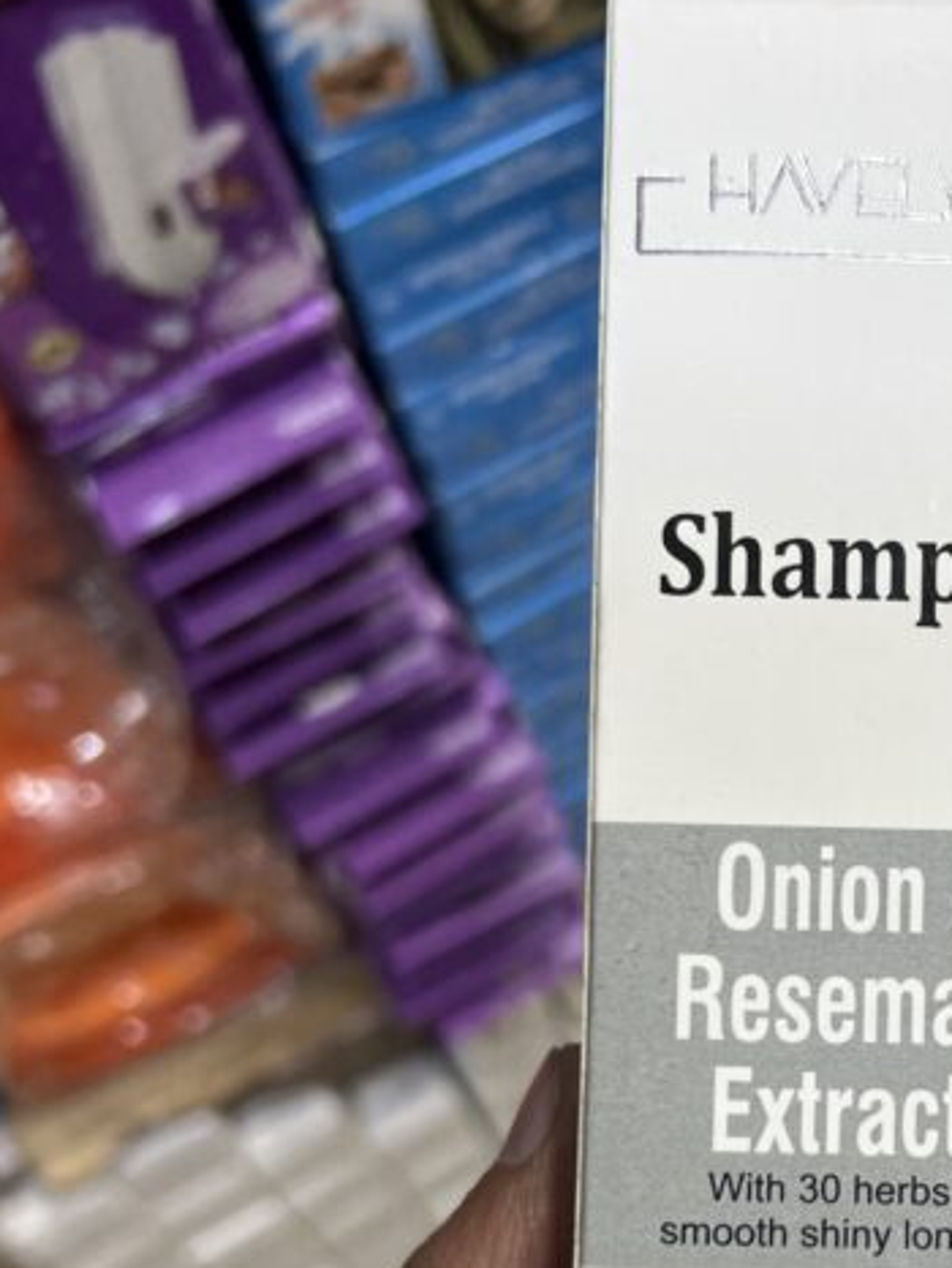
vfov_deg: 35.8
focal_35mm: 52
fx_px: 1905
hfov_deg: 26.9
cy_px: 981
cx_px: 898
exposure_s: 1/100
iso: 64
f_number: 1.5
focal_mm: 5.7
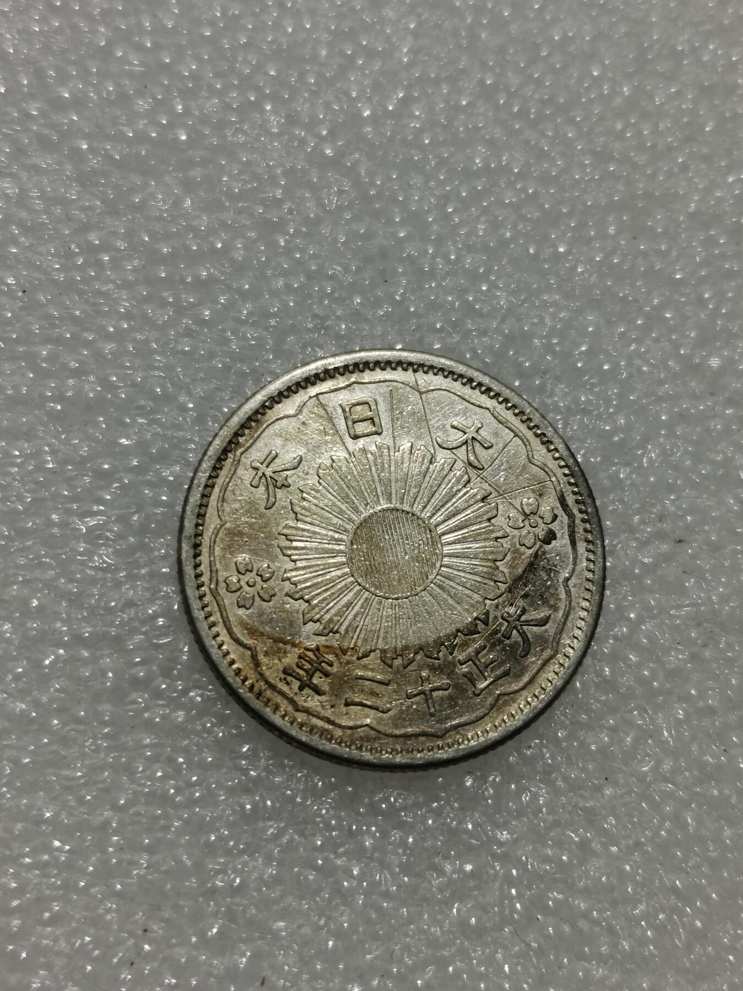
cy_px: 496
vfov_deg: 32.2
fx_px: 1717
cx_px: 372
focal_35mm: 60
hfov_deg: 24.4
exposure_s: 1/125
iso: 50
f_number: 1.8
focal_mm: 5.58
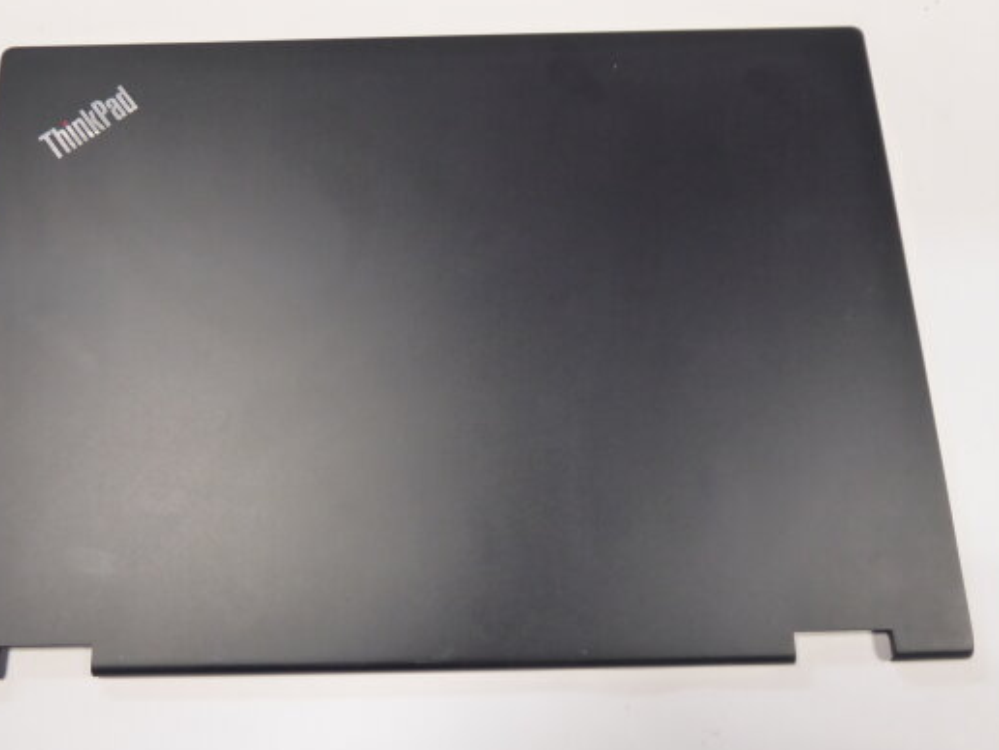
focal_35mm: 29
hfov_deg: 61.4
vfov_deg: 48.2
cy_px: 410
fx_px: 837
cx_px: 431
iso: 400
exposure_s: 1/30
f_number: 3.3
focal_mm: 4.3
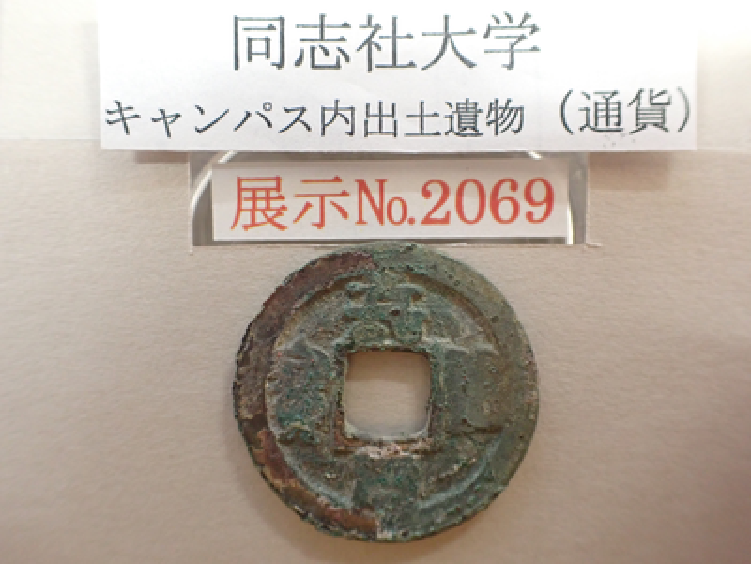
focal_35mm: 30
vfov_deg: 46.8
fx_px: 651
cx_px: 376
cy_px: 282
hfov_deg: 60.0
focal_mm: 5.4
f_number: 2.3
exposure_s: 1/50
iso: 800
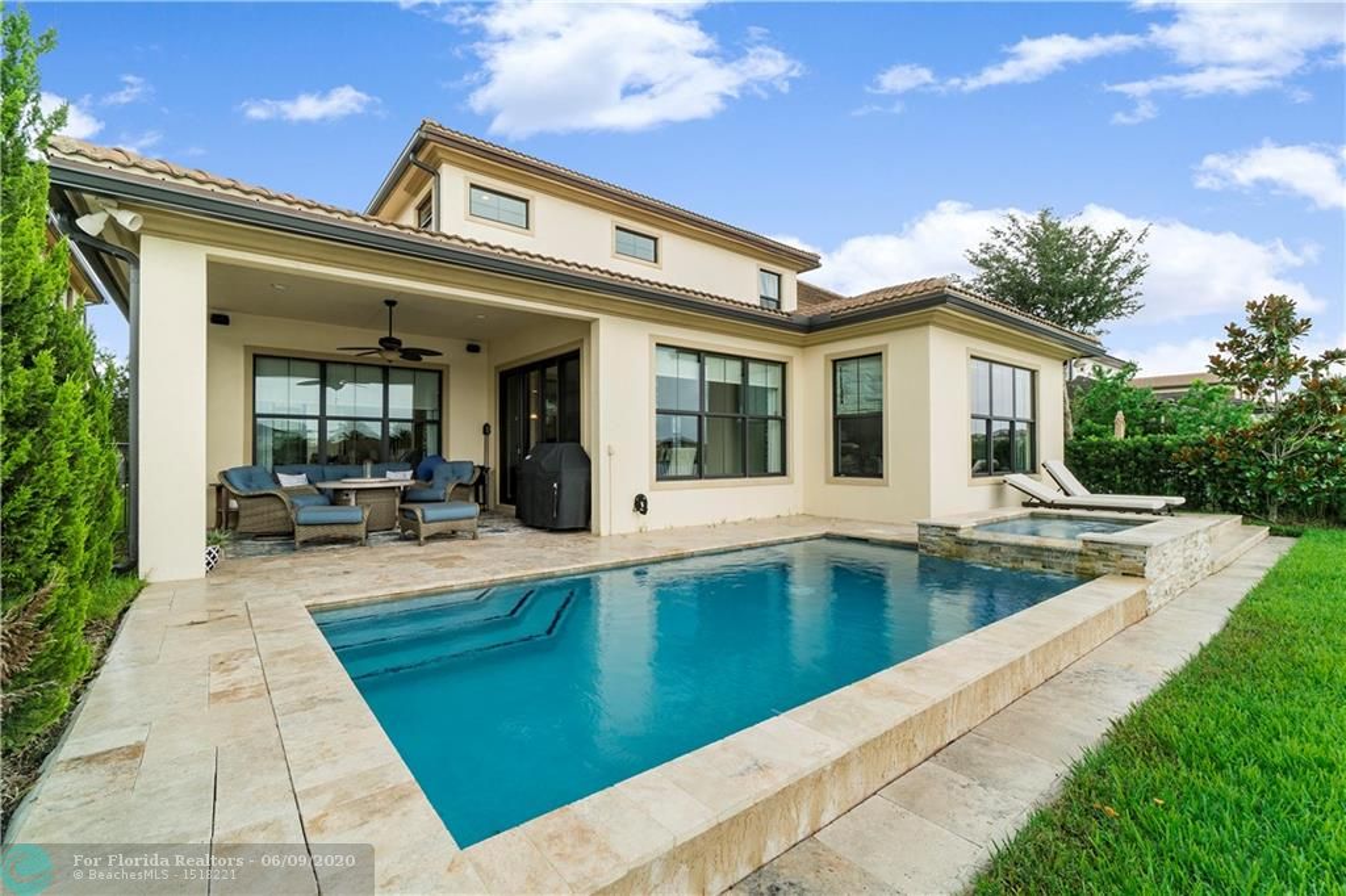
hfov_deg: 100.4
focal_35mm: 15
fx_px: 561
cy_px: 448
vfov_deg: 77.3
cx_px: 673
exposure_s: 1/40
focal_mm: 10
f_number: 11
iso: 100
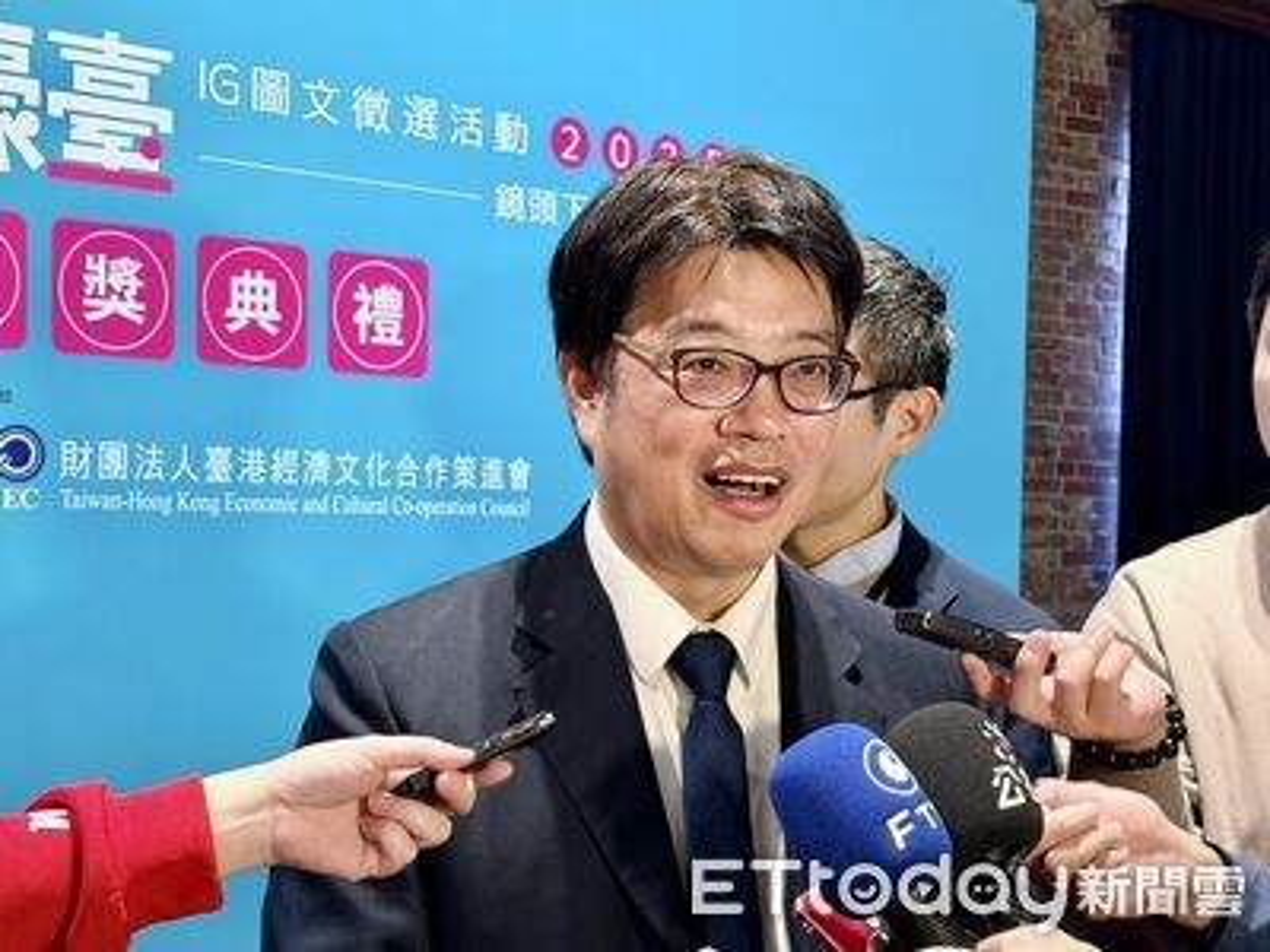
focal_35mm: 48
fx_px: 1761
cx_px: 635
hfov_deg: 39.7
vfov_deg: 30.3
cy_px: 476
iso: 400
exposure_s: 1/40
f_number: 1.78
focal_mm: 6.76
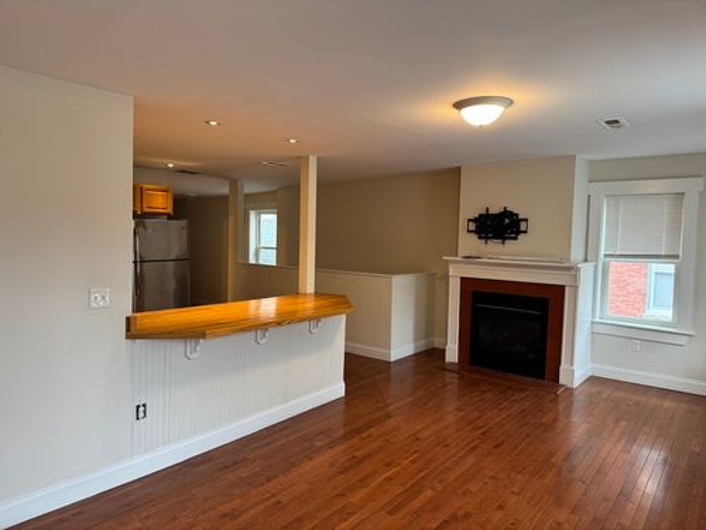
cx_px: 353
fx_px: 489
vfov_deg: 56.8
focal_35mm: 24
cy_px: 265
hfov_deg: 71.6
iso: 160
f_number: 1.78
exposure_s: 1/60
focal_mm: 6.76
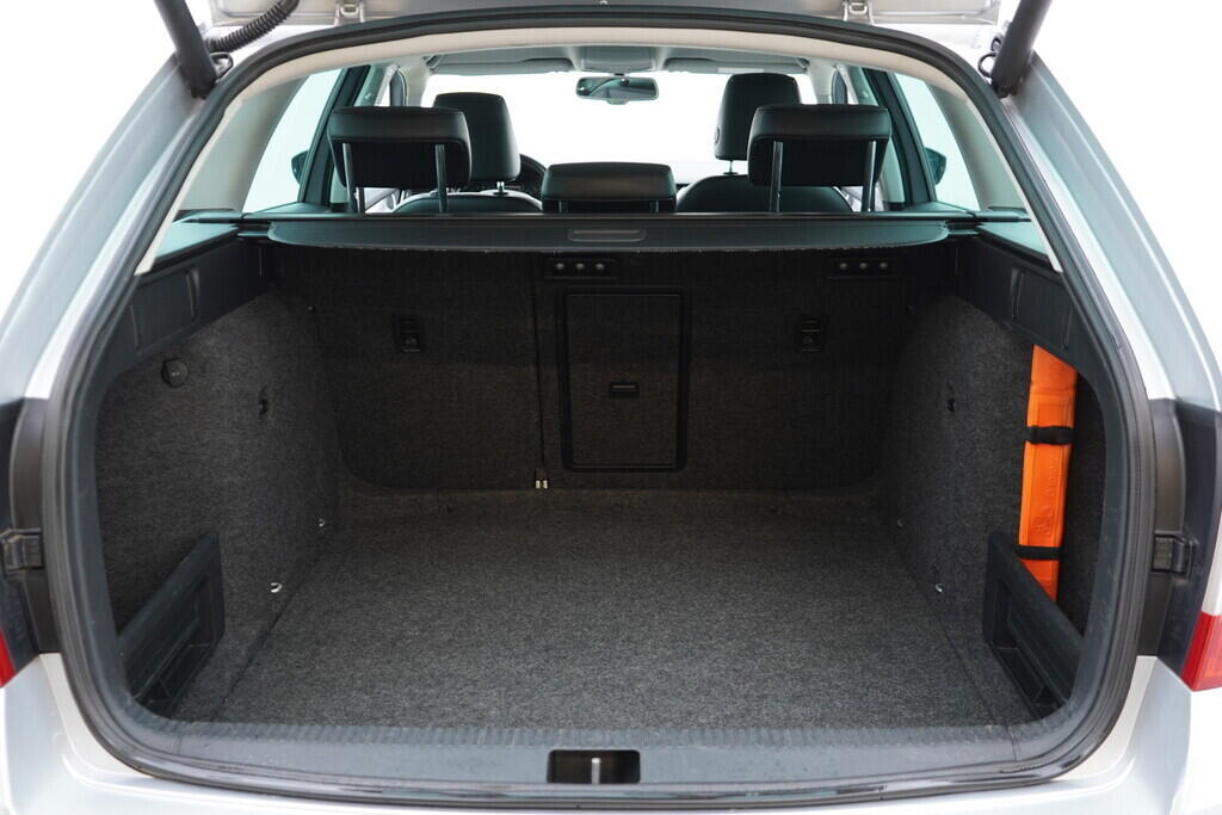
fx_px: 1222
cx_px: 611
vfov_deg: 36.9
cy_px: 408
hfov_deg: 53.1
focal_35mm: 36
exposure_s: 1/40
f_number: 2.8
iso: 320
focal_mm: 24
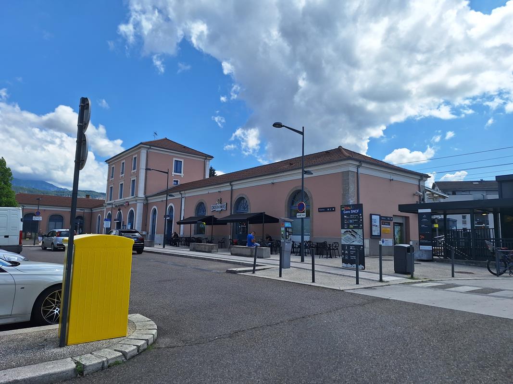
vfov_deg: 58.9
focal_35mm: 23
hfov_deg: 73.9
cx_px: 256
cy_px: 192
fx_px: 341
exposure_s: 1/5155
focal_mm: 5.54
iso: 40
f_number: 1.8
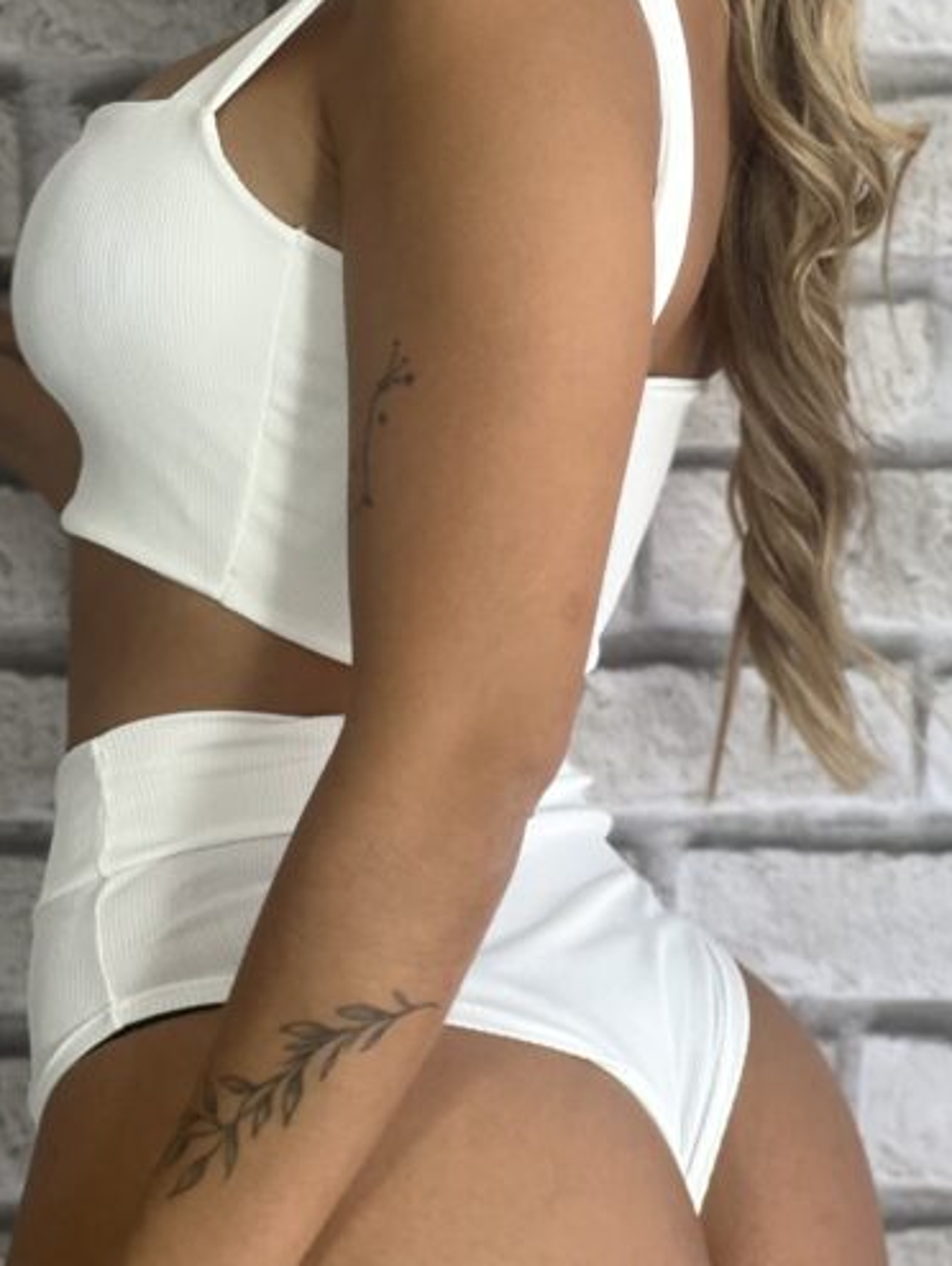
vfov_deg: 13.6
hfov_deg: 10.2
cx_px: 581
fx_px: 5310
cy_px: 311
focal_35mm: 145
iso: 100
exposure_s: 1/120
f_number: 2.8
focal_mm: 9
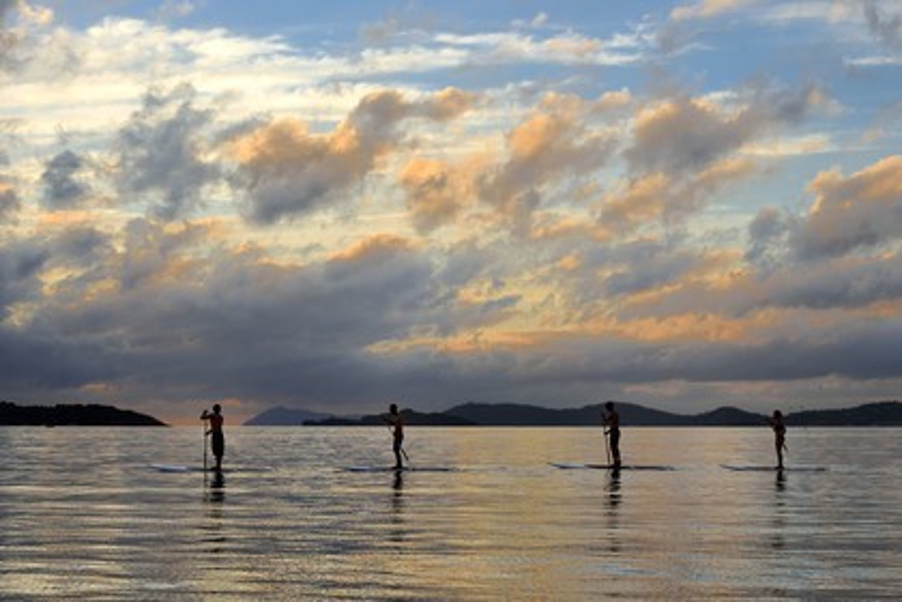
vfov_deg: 19.5
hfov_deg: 28.8
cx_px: 451
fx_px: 1754
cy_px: 301
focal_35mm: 70
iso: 400
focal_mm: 70
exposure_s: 1/250
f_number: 10
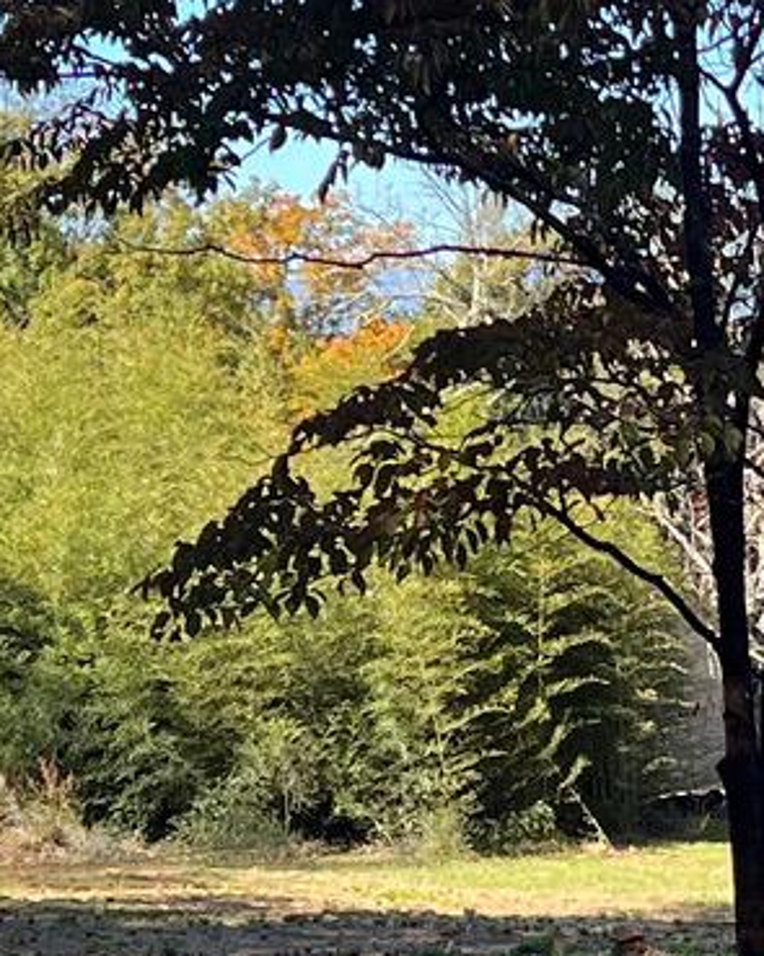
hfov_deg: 10.7
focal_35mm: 141
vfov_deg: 13.7
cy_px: 575
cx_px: 1015
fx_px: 3987
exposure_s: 1/1224
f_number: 1.5
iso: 50
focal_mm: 5.7
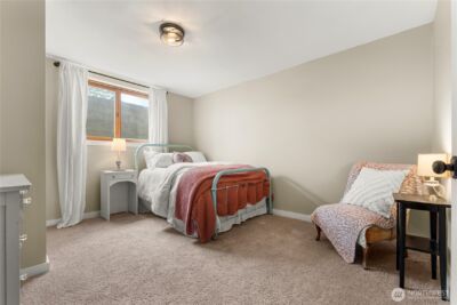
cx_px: 228
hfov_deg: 100.4
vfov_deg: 77.4
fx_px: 190
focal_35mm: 15
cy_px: 152
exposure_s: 1/5
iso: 400
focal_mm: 15
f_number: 5
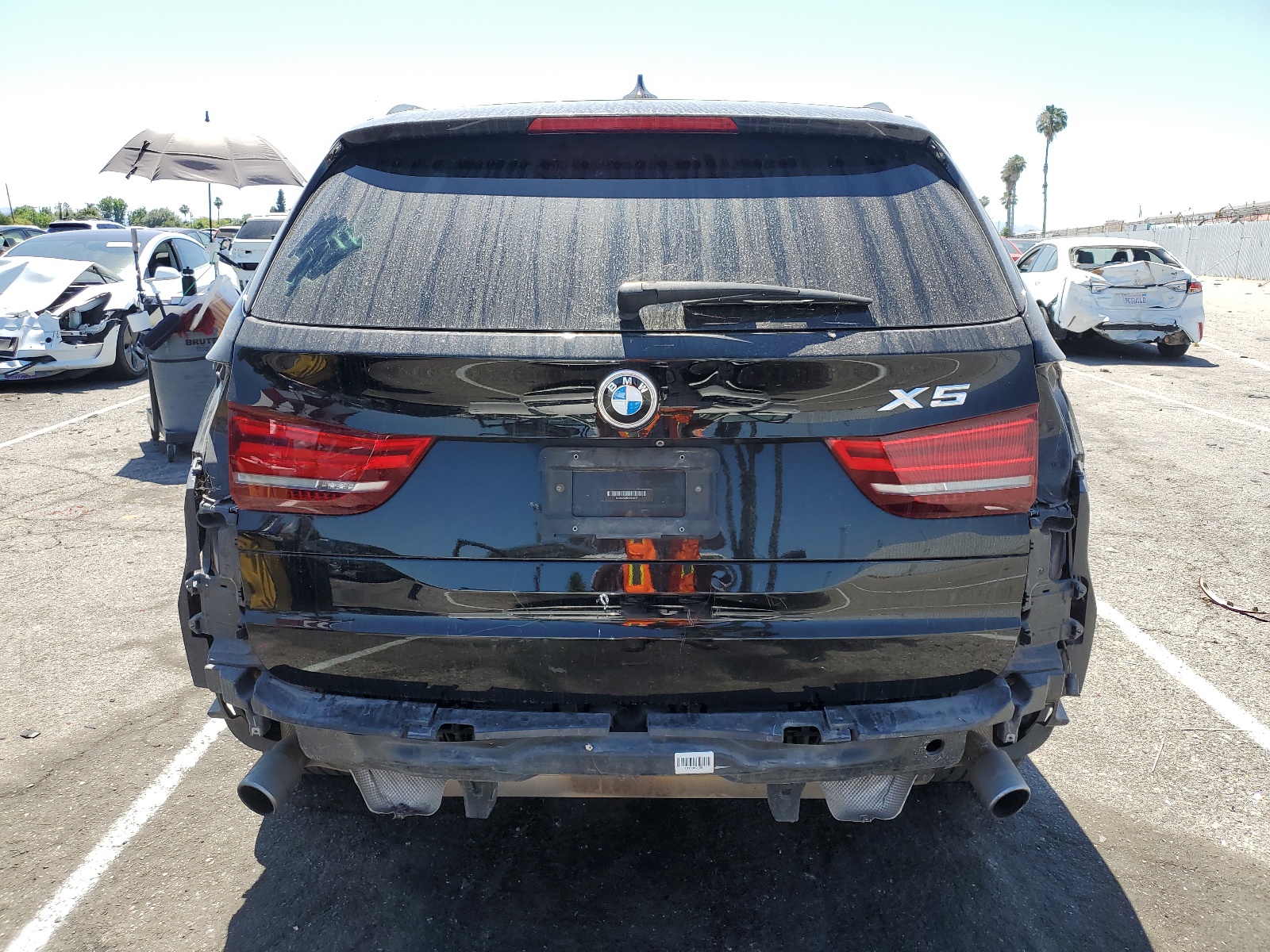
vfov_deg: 53.1
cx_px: 635
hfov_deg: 67.3
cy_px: 476
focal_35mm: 26
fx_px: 954
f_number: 1.5
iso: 50
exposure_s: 1/1250
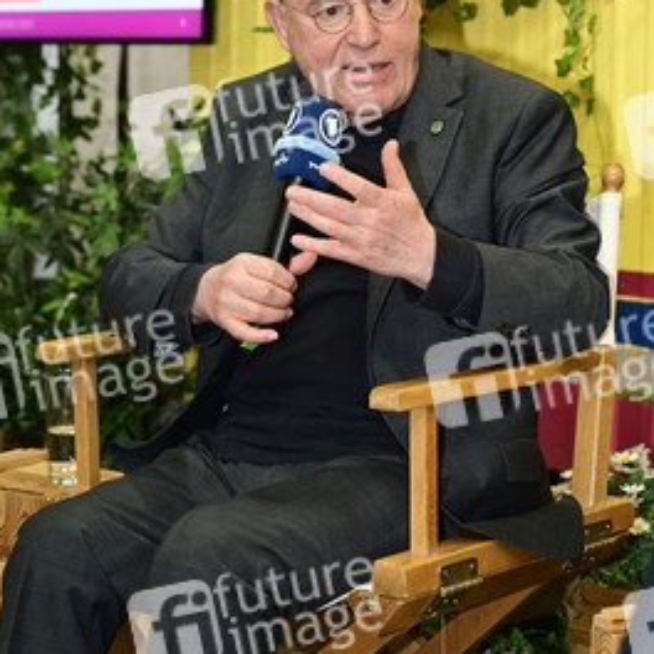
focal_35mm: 85
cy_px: 245
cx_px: 327
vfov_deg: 20.4
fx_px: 1817
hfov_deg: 20.4
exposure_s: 1/200
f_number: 4
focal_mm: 66
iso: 2000
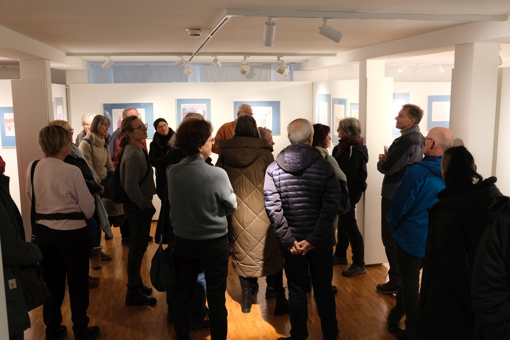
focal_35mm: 36
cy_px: 170
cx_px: 255
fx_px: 510
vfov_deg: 36.9
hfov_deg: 53.1
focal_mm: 24.3
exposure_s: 1/70
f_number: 3.2
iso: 1600
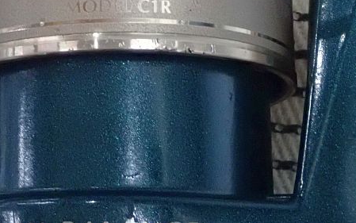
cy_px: 66
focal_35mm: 151
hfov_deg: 13.8
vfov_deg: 8.7
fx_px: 1466
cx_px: 100
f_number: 5.6
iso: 1600
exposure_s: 1/40
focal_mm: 14.41
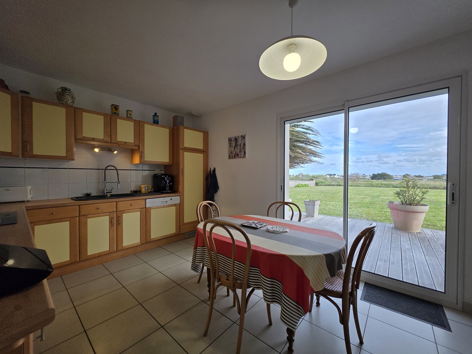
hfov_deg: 106.2
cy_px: 177
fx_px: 177
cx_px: 236
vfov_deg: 89.9
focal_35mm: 13
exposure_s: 1/719
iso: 64
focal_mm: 2.2
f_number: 1.9
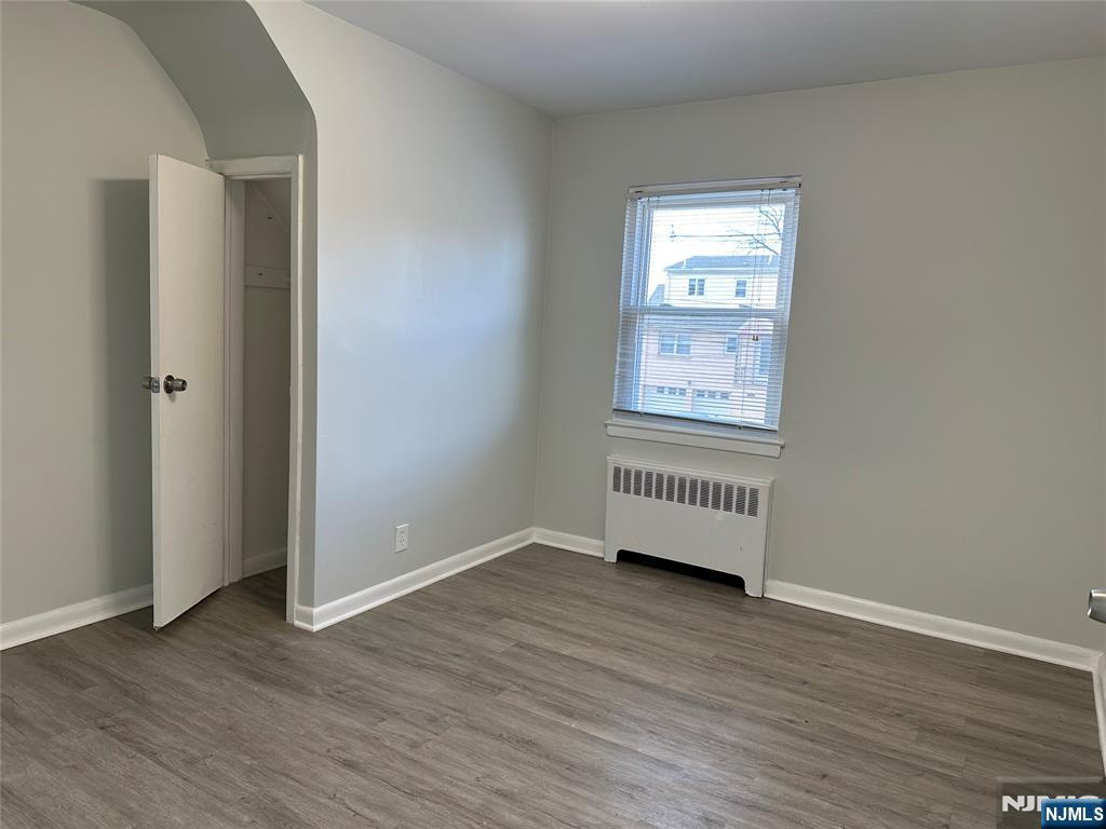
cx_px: 553
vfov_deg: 56.8
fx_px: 767
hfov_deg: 71.6
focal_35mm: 24
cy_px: 414
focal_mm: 6.86
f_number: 1.78
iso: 100
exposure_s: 1/120
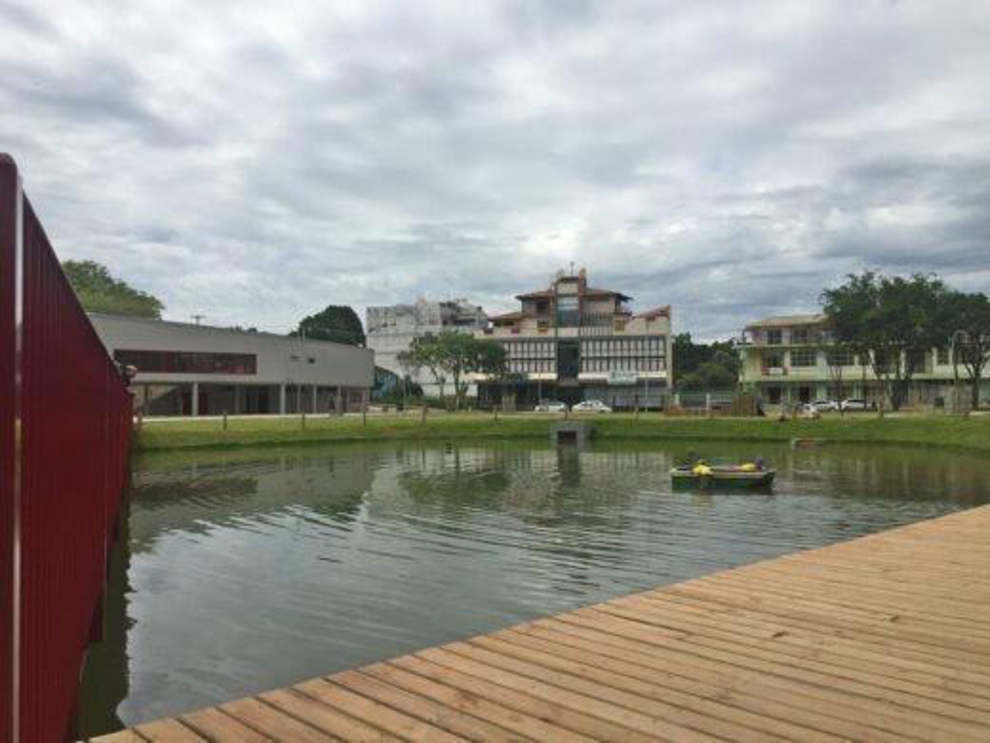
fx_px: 829
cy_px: 372
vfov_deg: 48.2
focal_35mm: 29
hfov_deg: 61.7
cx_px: 495
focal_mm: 4.15
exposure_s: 1/3300
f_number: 2.2
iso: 32
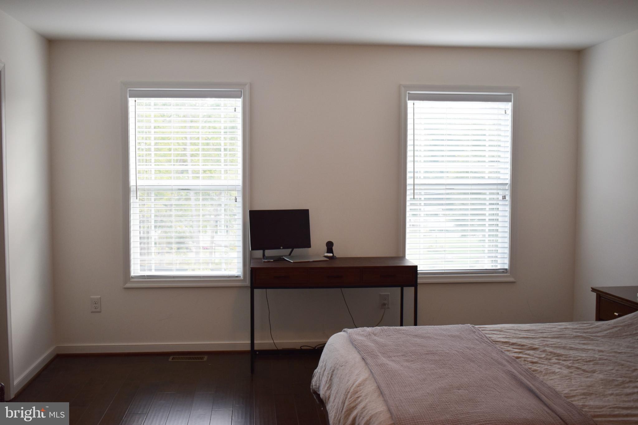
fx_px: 664
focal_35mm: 38
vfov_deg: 35.5
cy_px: 212
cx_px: 319
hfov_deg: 51.3
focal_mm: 25
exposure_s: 1/125
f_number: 4
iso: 250
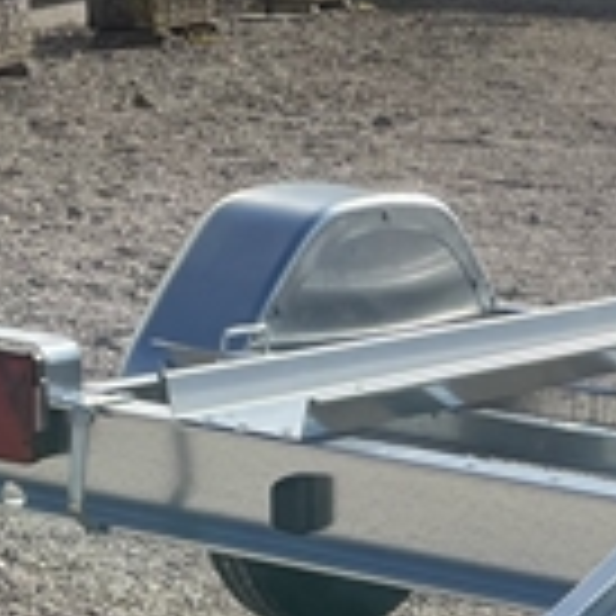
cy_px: 771
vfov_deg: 11.3
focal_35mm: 151
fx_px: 3040
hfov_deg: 11.3
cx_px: 782
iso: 32
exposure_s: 1/3731
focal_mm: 4.2
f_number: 1.6
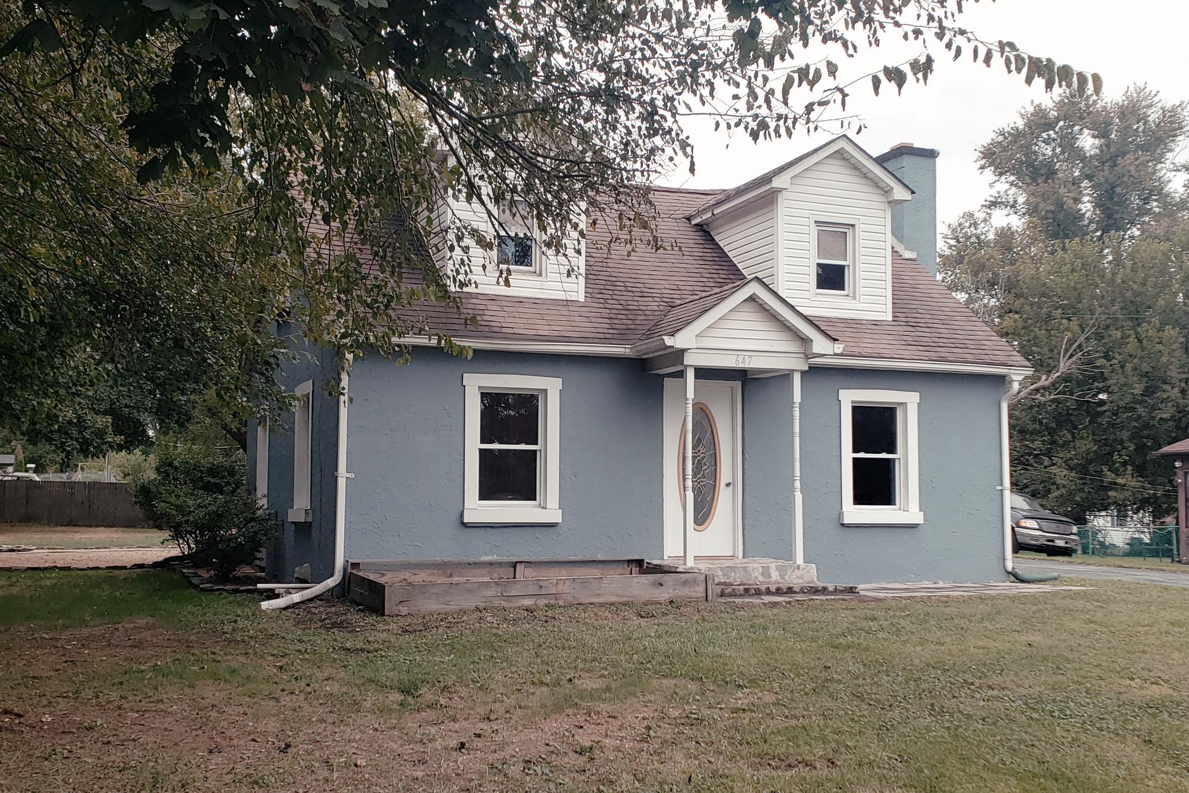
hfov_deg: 65.5
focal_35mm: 28
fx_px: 925
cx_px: 579
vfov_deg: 46.4
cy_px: 426
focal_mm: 4.3
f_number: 2.4
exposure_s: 1/443
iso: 50
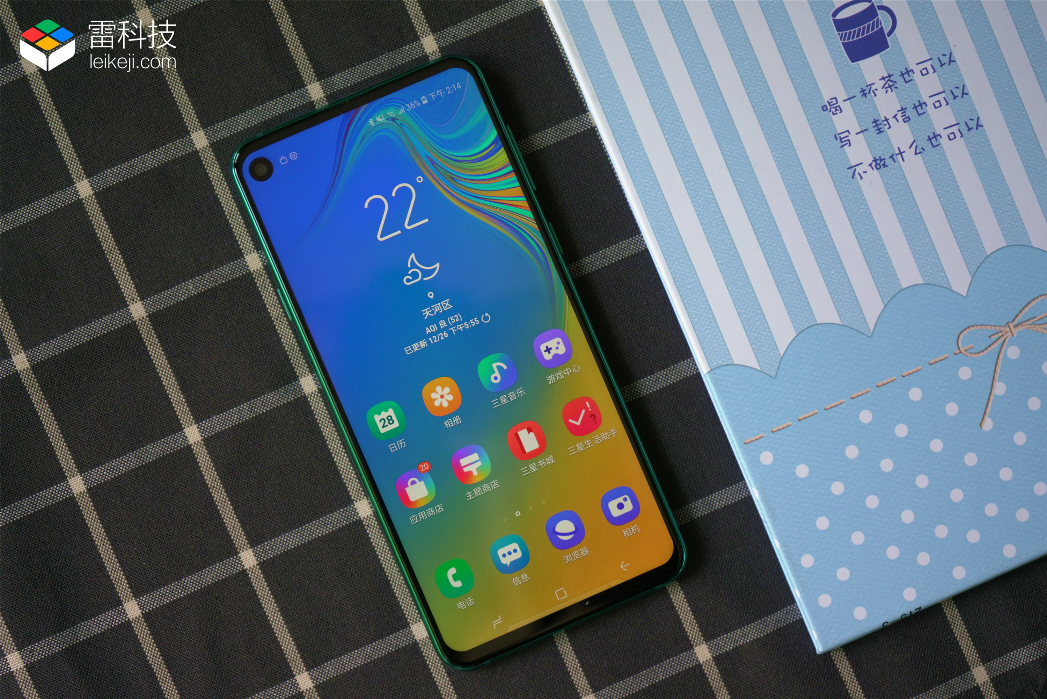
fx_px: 2036
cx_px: 524
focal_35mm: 70
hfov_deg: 28.8
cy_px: 350
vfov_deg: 19.5
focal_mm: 70
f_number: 5.6
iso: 500
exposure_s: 1/80
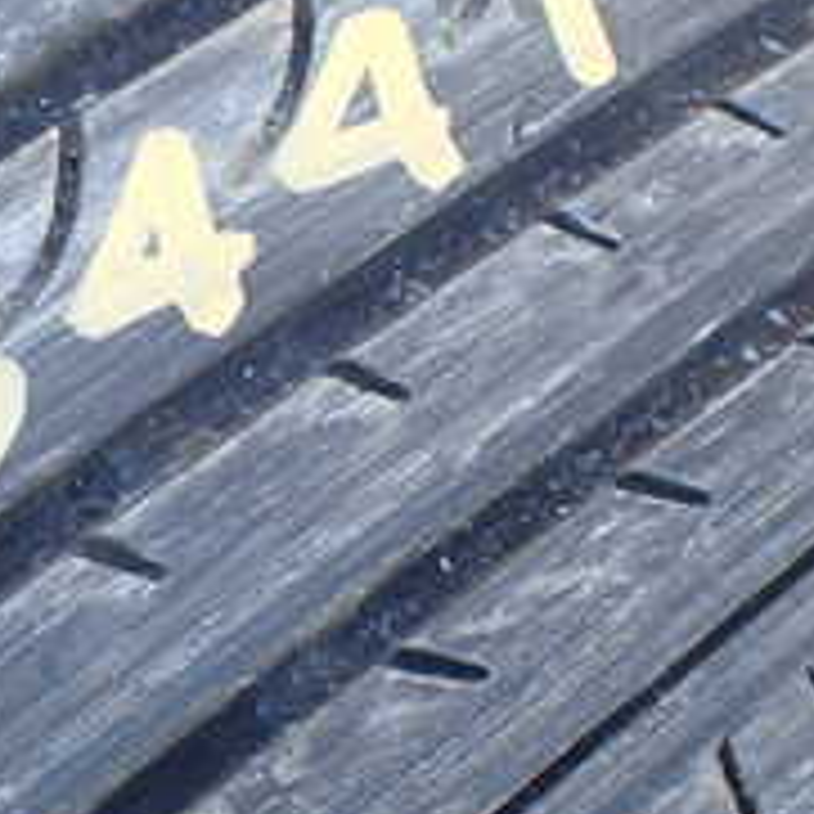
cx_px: 166
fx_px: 2341
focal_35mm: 88
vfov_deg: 19.7
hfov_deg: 19.5
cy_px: 310
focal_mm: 5.4
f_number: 2.3
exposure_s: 1/125
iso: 200
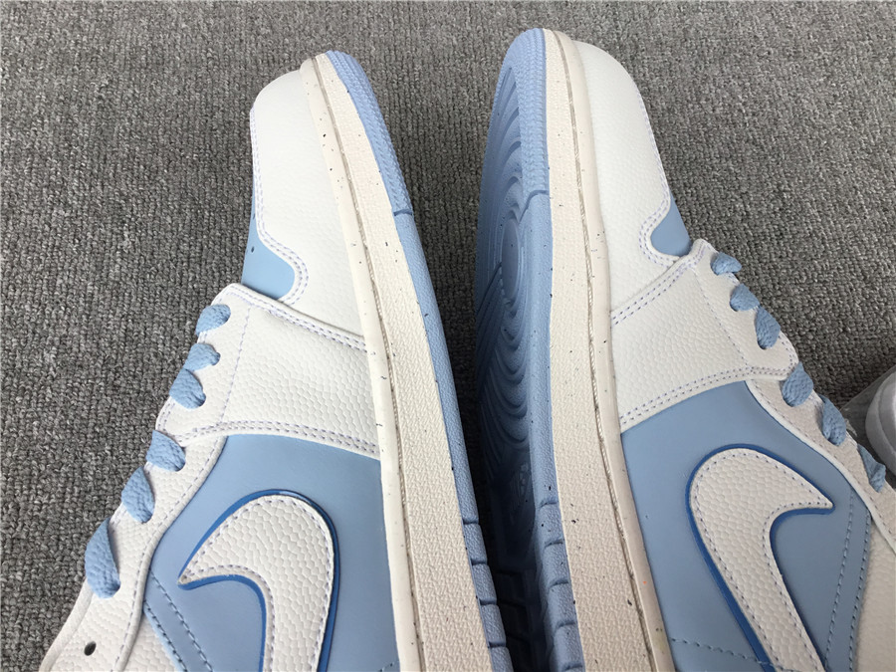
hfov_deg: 58.4
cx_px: 448
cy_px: 336
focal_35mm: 31
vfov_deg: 45.4
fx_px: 802
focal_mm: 3.3
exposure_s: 1/127
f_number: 2.4
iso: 25
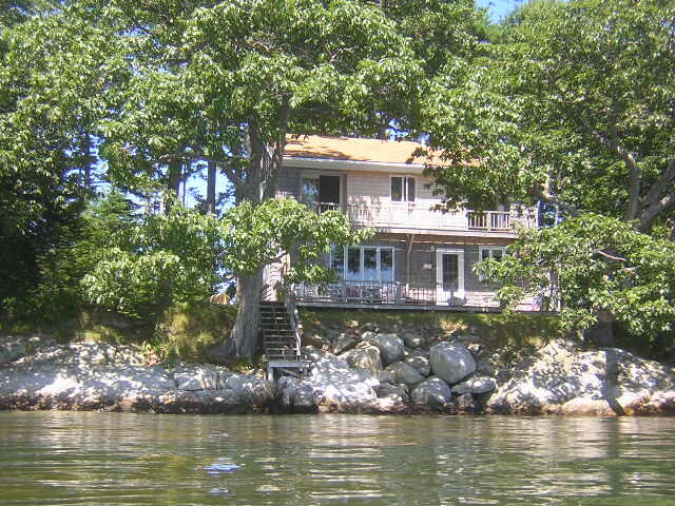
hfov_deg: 37.5
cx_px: 338
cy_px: 253
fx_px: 994
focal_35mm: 51
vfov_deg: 28.6
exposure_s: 1/240
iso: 100
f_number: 3.1
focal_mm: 6.6
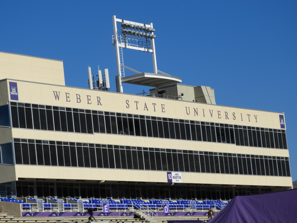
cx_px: 148
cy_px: 112
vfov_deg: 8.7
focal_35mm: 170
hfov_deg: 11.6
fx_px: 1459
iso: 100
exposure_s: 1/1250
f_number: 5.2
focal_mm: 30.5
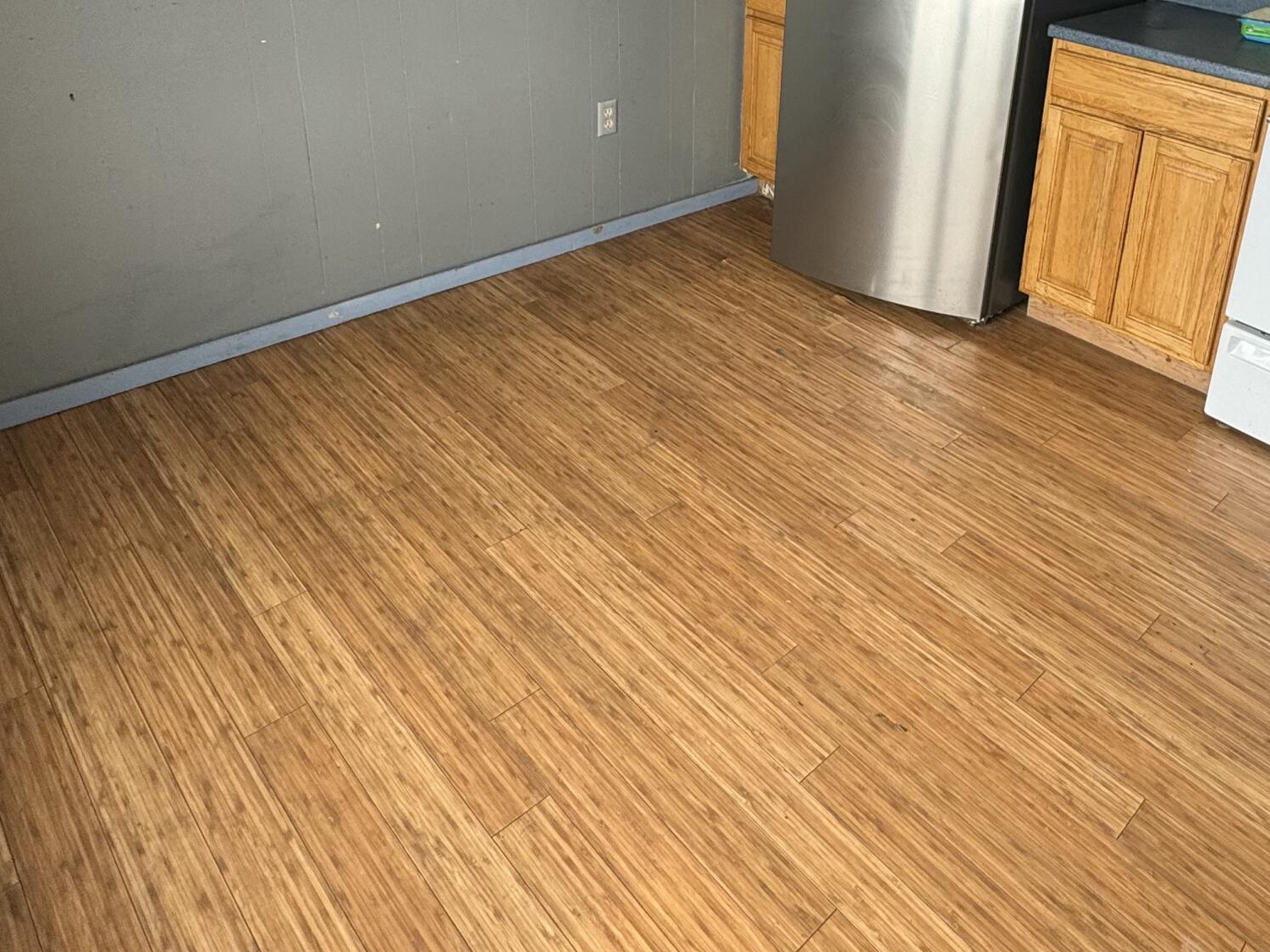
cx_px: 864
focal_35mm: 28
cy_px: 154
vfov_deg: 46.4
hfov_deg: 61.6
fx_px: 1027
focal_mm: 2.22
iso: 80
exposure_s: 1/99
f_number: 2.2
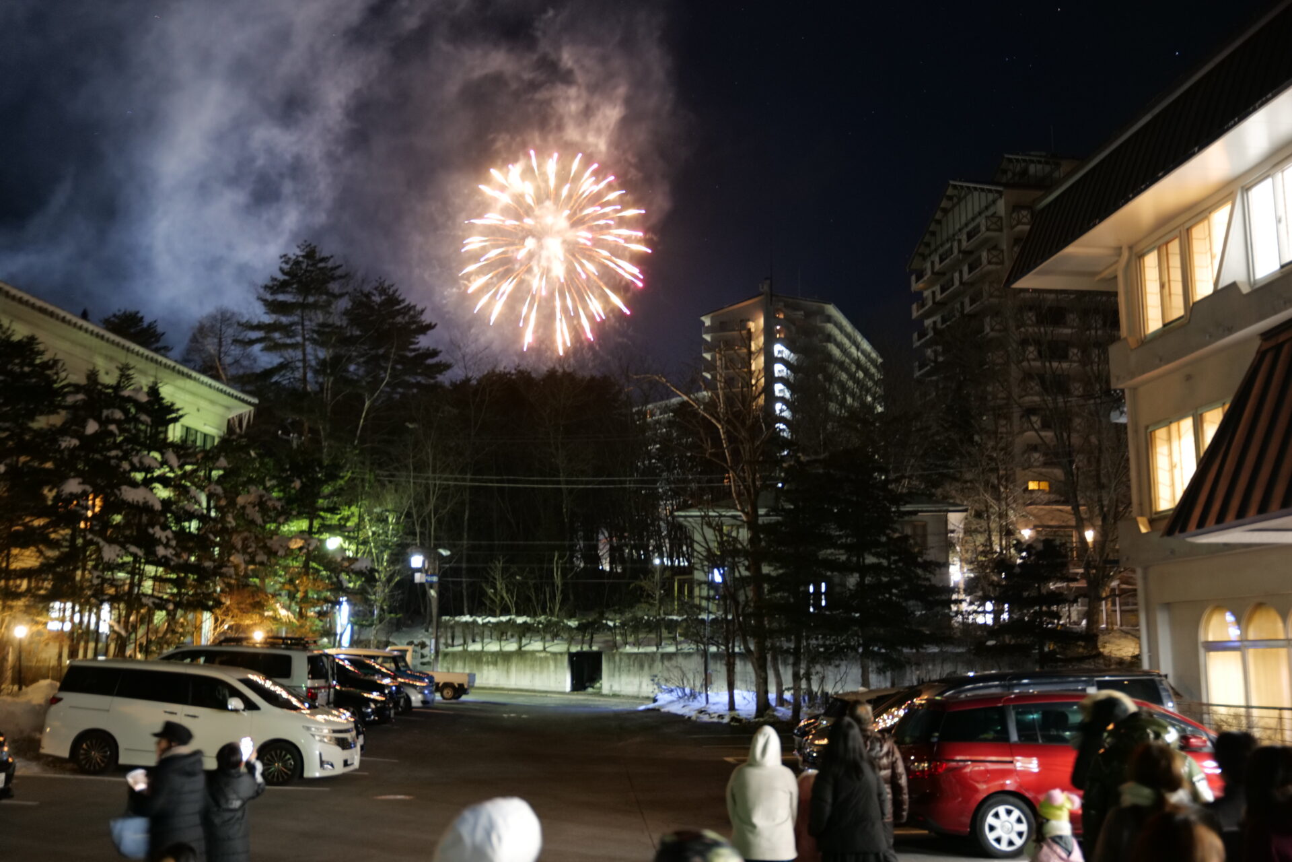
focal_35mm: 36
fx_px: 1292
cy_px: 431
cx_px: 646
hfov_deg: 53.1
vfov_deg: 36.9
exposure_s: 1/2
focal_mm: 36
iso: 2500
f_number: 2.8
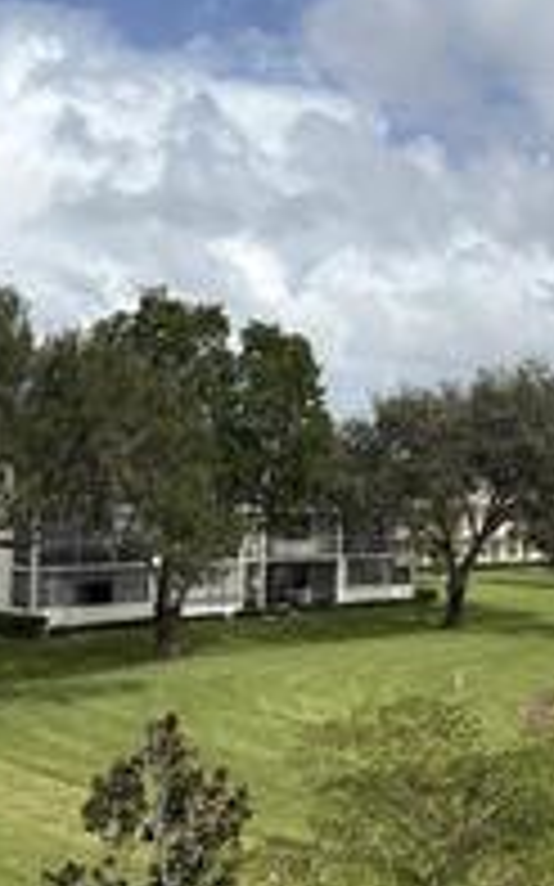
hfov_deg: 23.1
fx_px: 1354
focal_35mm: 56
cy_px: 486
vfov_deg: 36.3
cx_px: 338
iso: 50
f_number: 1.6
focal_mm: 5.96
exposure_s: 1/6329
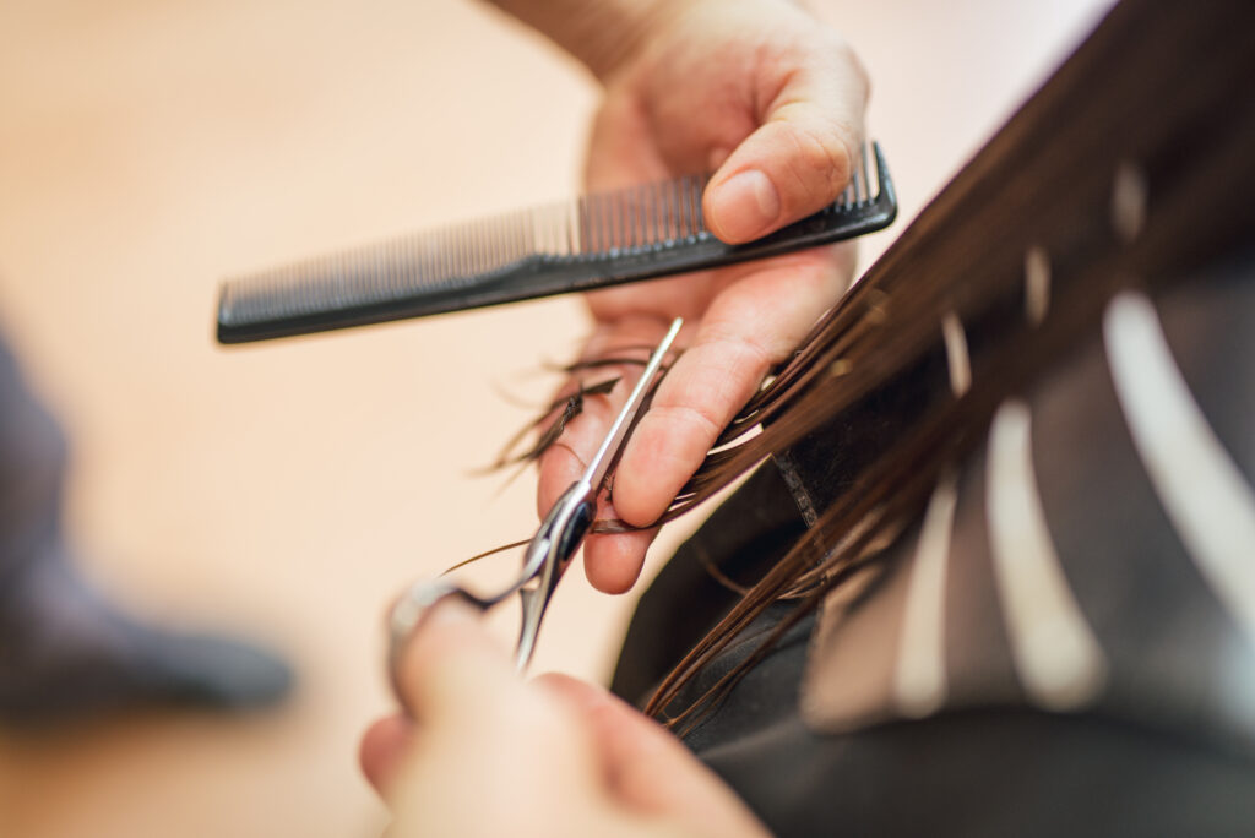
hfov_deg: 39.6
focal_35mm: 50
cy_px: 419
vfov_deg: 27.0
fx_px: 1744
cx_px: 628
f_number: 1.4
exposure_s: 1/80
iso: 250
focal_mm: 50
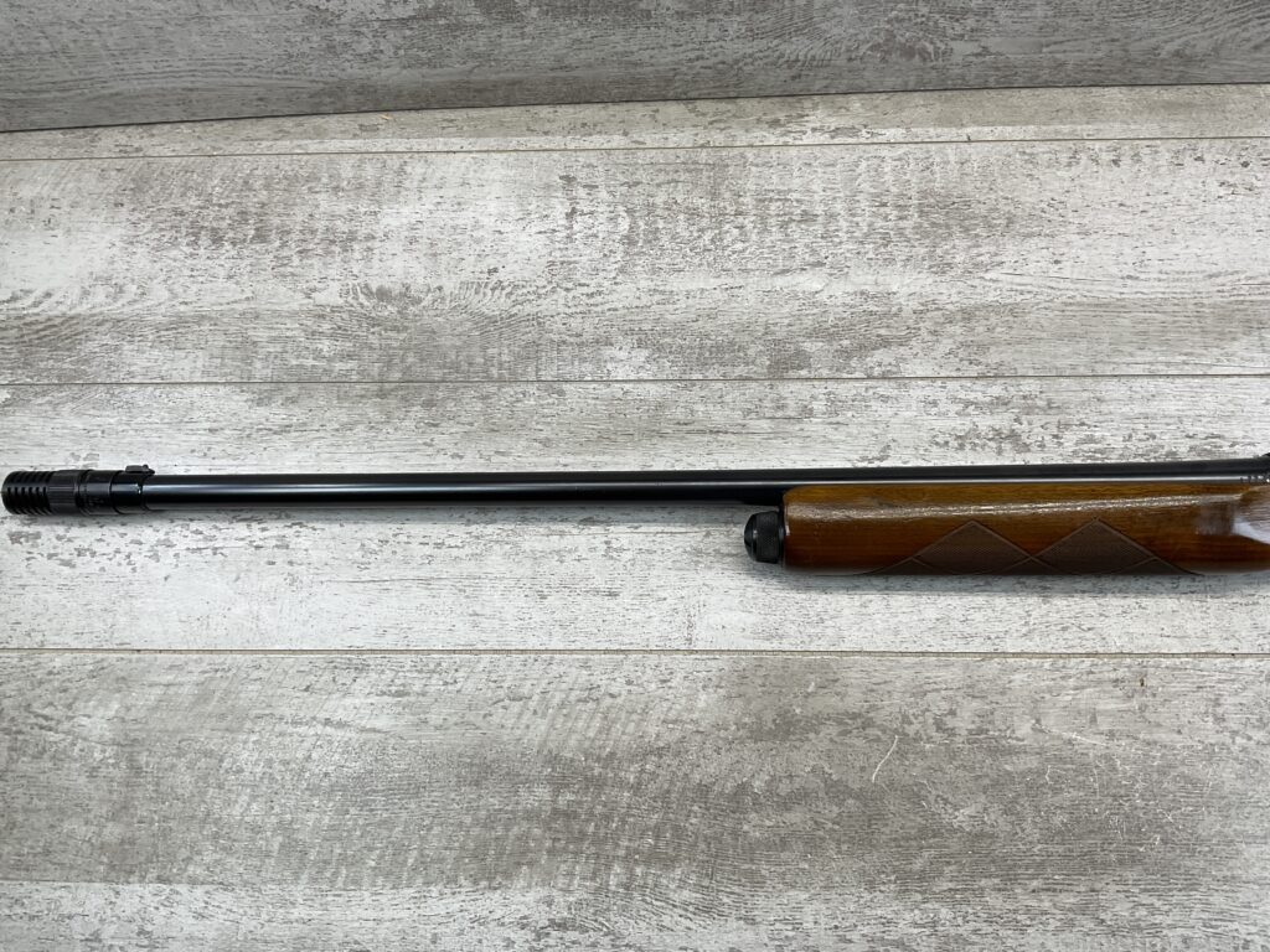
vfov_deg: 48.2
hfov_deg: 61.7
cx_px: 635
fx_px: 1064
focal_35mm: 29
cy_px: 476
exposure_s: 1/198
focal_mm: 3
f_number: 1.8
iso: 16
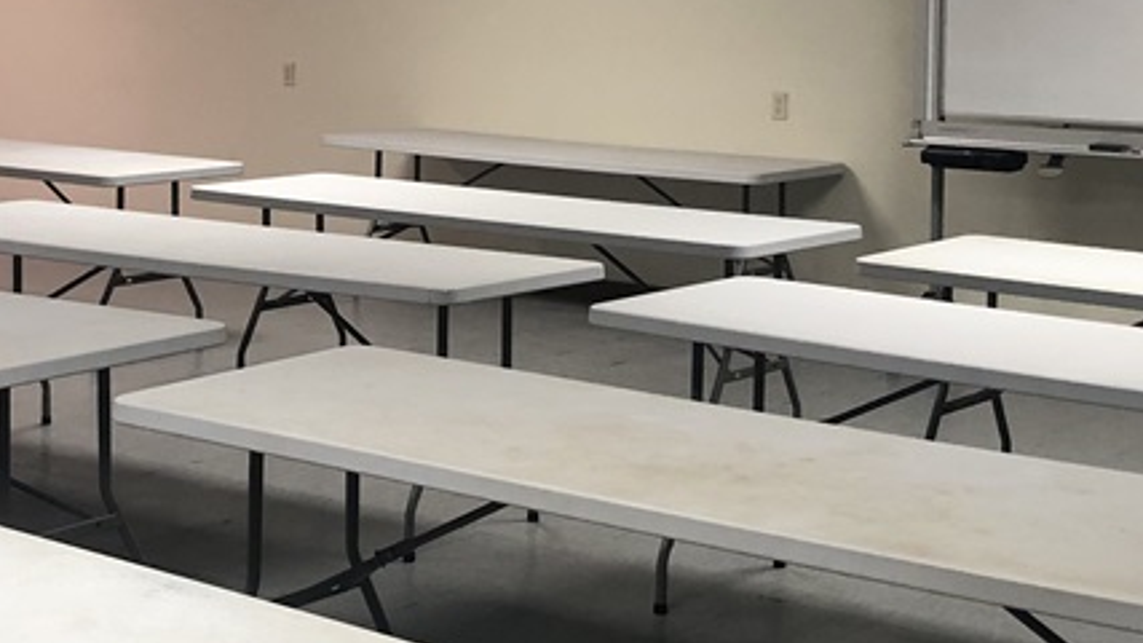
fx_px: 2182
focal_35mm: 72
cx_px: 525
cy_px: 121
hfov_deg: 29.3
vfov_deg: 16.6
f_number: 1.8
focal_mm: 3.99
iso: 40
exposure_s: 1/30
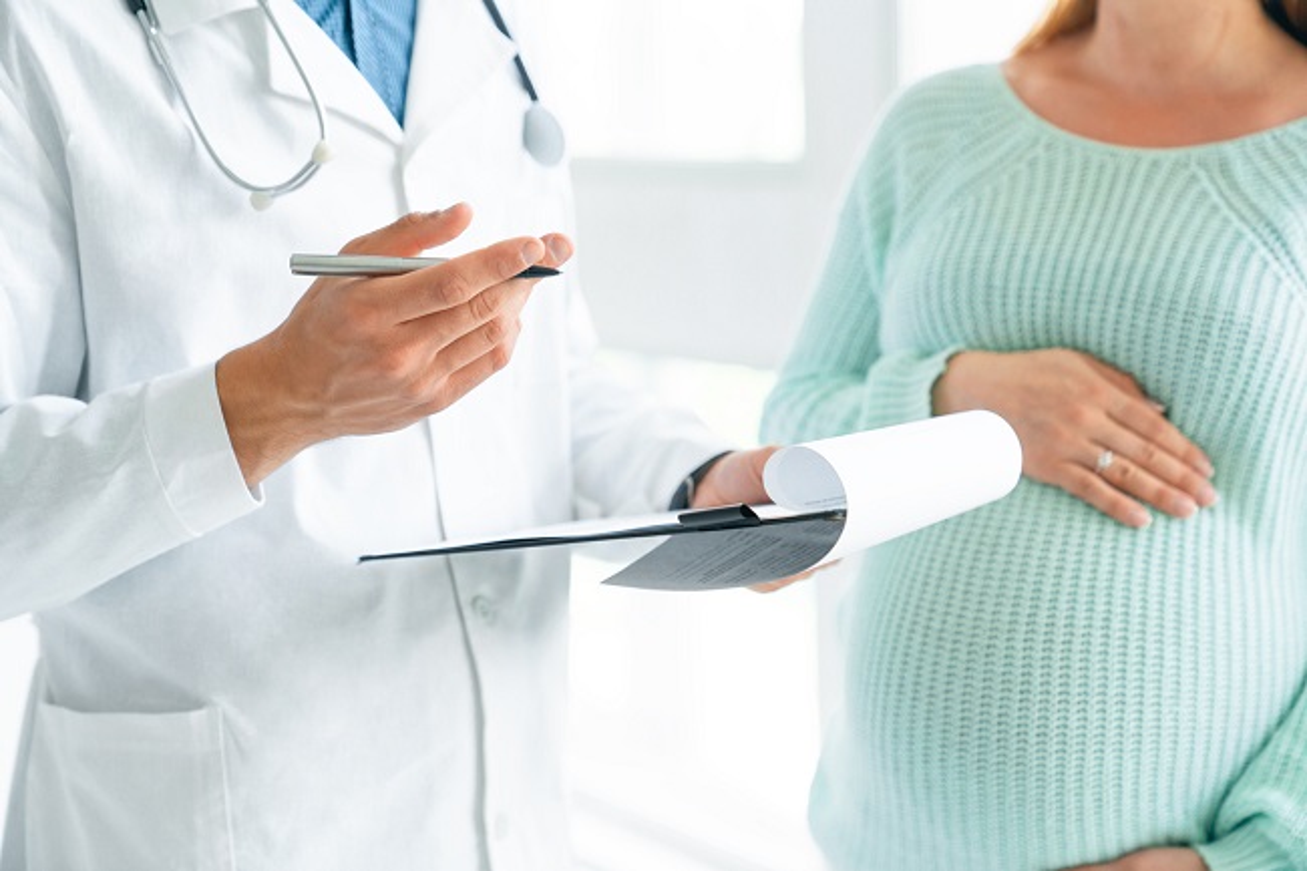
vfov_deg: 21.9
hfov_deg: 32.4
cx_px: 654
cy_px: 436
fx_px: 2250
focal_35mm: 62
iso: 500
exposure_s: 1/400
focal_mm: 62
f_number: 3.2
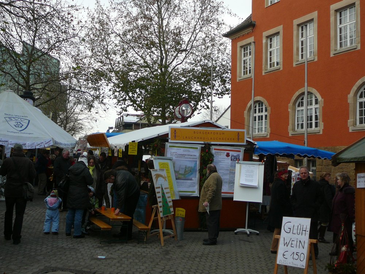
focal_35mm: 43
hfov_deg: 43.9
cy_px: 137
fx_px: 453
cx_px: 182
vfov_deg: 33.6
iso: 80
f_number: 3.2
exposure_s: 1/320
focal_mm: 6.4
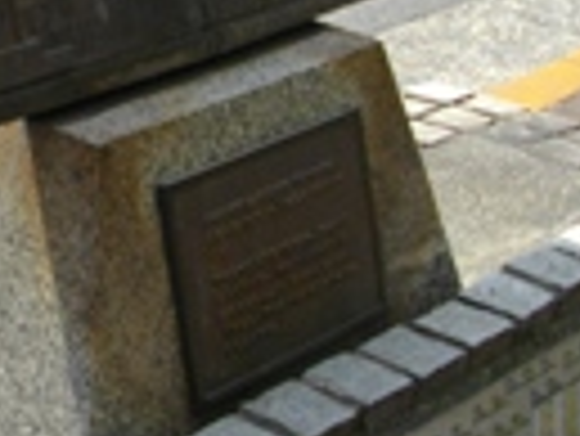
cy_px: 4
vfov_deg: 13.2
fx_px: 1862
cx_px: -198
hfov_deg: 16.6
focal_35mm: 111
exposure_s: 1/640
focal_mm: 5.7
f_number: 2.9
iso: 100
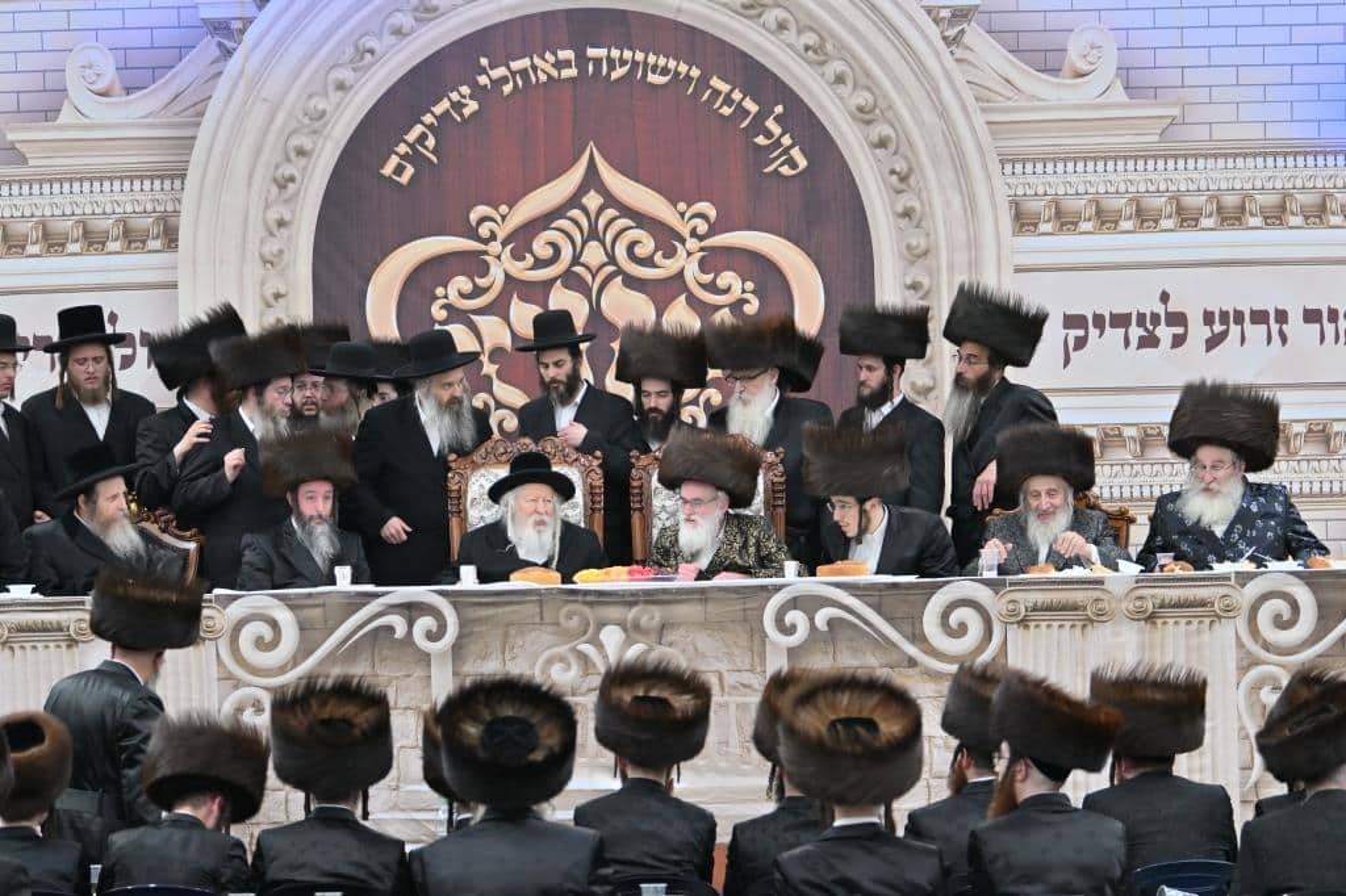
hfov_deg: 17.1
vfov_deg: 11.4
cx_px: 673
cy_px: 448
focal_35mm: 120
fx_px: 4485
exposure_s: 1/200
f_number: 2.8
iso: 640
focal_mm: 80
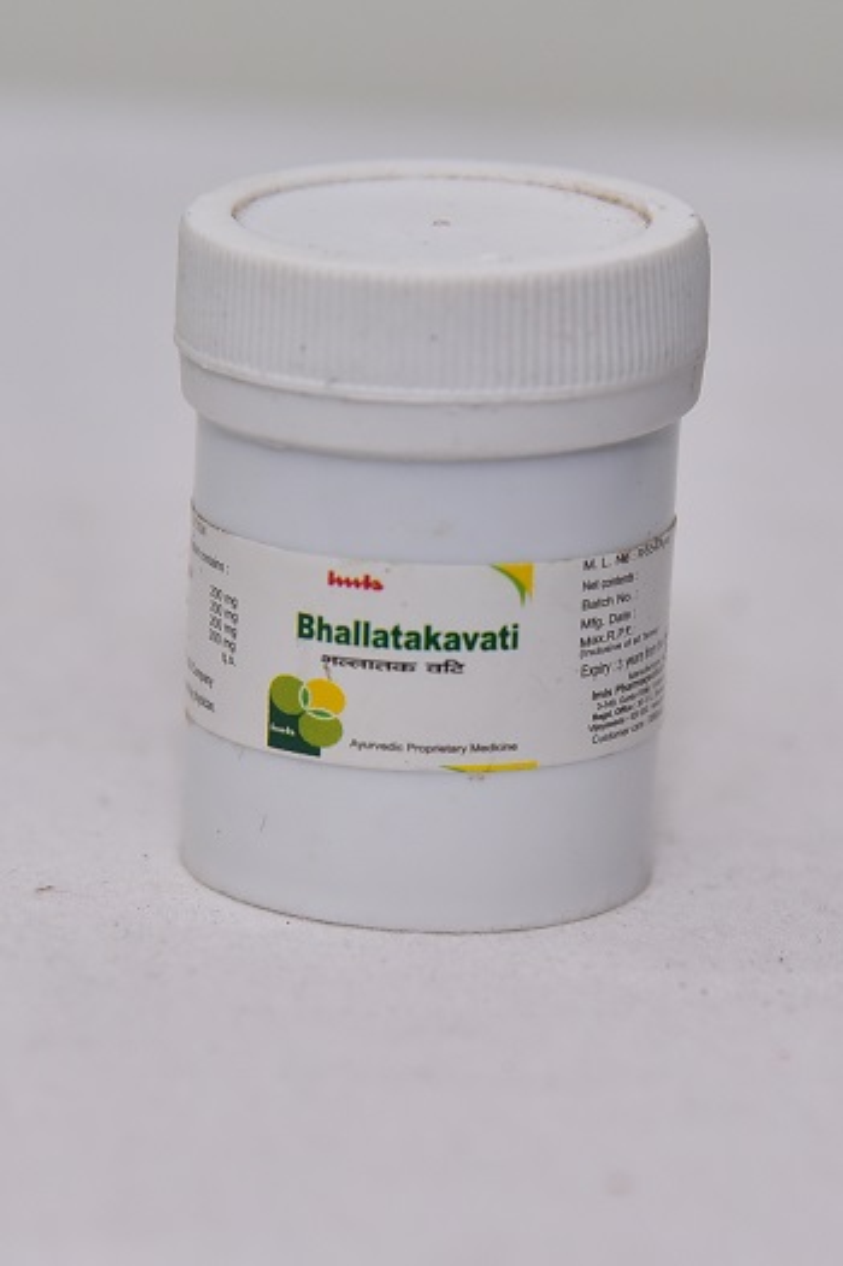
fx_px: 4220
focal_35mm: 120
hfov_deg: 11.4
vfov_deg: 17.1
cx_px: 422
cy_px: 633
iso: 1600
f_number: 5
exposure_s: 1/160
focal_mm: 120
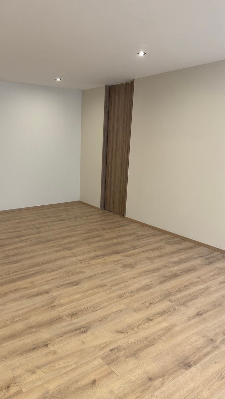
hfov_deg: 42.5
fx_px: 286
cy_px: 204
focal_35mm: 27
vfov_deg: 69.8
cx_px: 82
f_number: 1.78
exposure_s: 1/120
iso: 200
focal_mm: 6.76
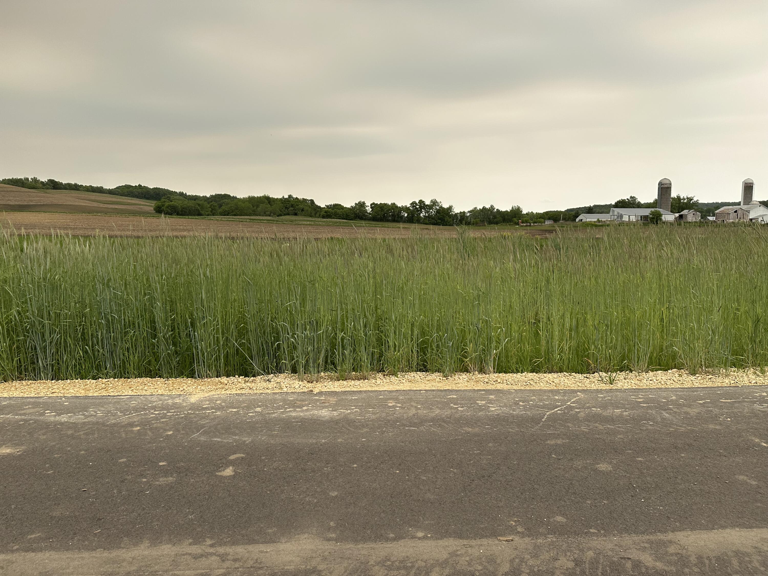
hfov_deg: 71.6
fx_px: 532
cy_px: 288
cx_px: 384
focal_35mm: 24
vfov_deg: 56.8
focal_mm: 6.86
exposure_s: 1/3356
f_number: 1.78
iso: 80
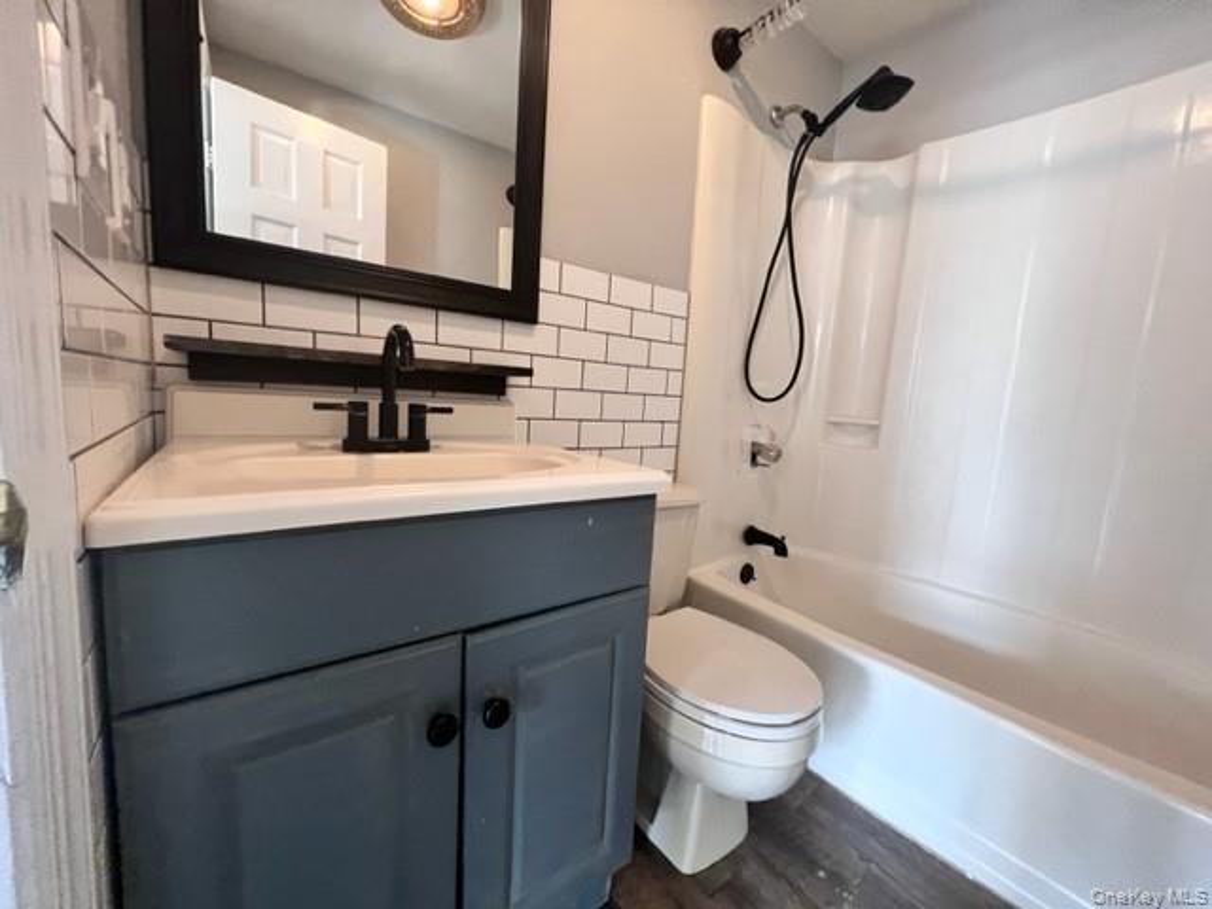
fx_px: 455
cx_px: 606
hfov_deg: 106.2
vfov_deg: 89.9
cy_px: 454
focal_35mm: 13
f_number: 1.8
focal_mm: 1.57
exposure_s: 1/60
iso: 400
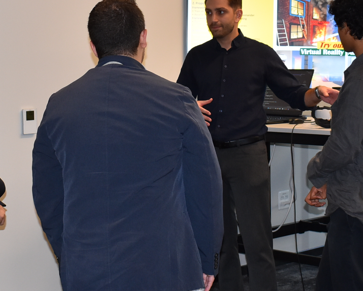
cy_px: 89
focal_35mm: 89
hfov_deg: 21.5
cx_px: 164
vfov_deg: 17.2
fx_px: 958
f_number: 5
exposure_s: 1/100
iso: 800
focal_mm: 25
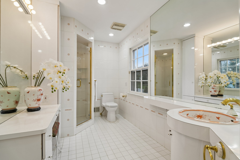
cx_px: 120
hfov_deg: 96.7
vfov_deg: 73.7
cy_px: 80
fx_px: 107
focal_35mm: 16
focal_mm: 16
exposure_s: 1/50
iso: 400
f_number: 8
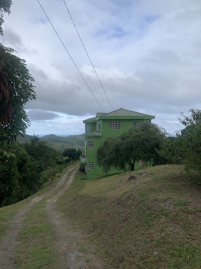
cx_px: 100
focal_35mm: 26
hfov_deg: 53.1
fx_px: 201
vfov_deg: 67.3
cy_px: 134
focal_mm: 4.25
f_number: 1.8
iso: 25
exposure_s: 1/1513
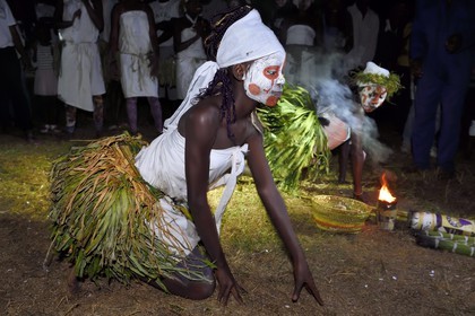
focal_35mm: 24
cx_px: 238
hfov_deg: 73.7
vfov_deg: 53.1
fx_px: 317
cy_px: 158
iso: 3200
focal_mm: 24
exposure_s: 1/60
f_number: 6.3
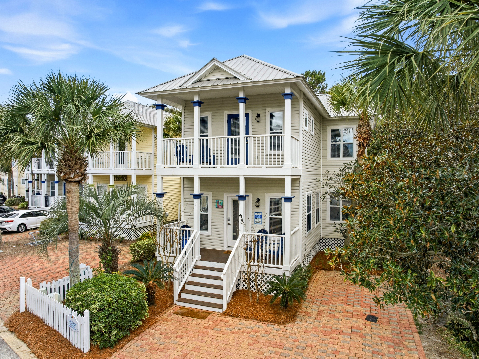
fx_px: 332
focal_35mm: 24
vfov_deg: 56.8
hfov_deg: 71.6
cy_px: 180
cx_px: 240
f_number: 5
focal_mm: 12.3
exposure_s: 1/640
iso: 100
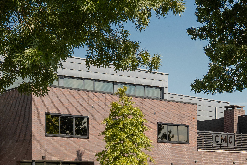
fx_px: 597
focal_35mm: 87
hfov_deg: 23.3
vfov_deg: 15.7
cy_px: 113
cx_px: 161
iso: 320
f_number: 5.6
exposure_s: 1/640
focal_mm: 35
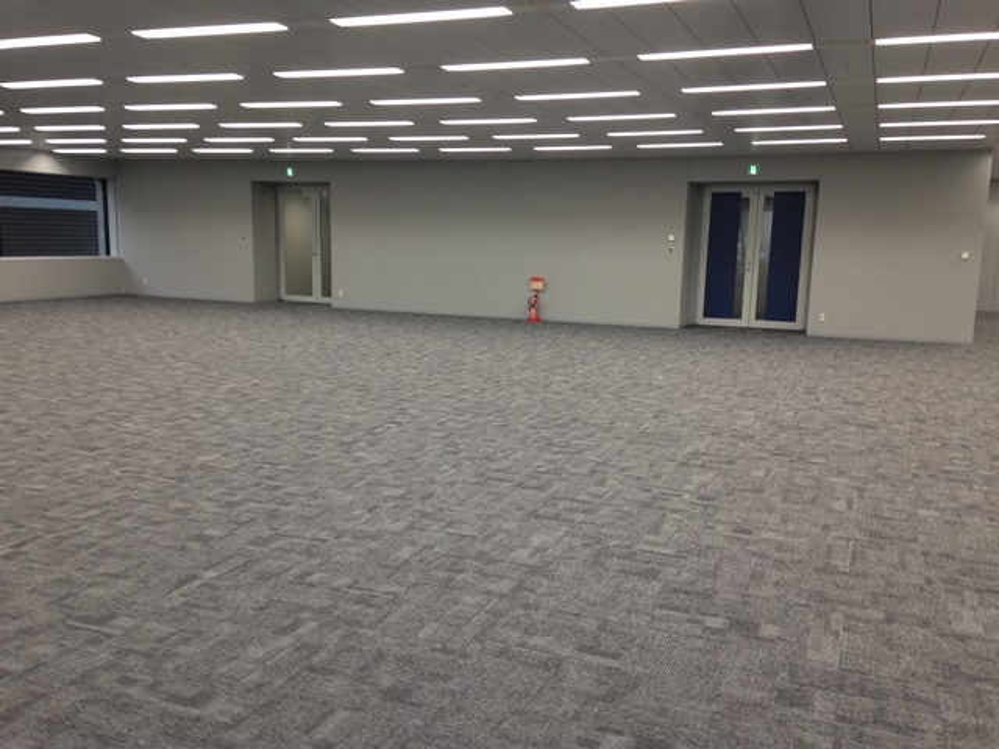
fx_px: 952
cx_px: 500
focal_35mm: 33
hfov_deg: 55.4
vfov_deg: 42.9
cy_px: 374
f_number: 2.4
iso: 64
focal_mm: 4.12
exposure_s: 1/20
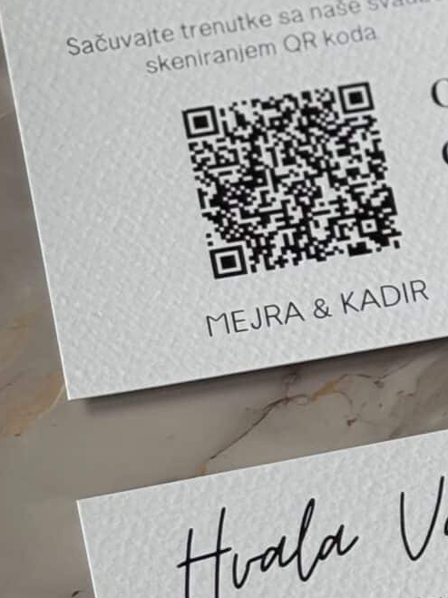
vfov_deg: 9.8
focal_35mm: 202
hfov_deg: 7.1
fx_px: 3487
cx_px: 862
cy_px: 448
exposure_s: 1/121
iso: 32
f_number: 1.6
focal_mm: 5.96
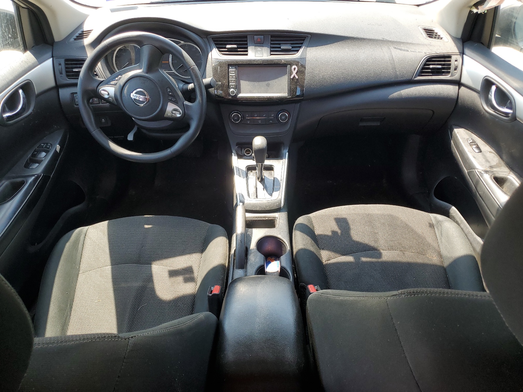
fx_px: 393
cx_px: 262
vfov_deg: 53.1
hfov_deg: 67.3
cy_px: 196
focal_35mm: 26
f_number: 1.5
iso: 50
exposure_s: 1/278
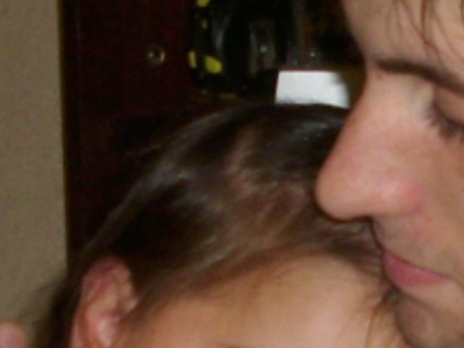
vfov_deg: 18.1
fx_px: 1086
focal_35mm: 81
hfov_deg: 23.5
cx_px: 420
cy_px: 253
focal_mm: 6.2
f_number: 2.8
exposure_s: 1/30
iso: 50
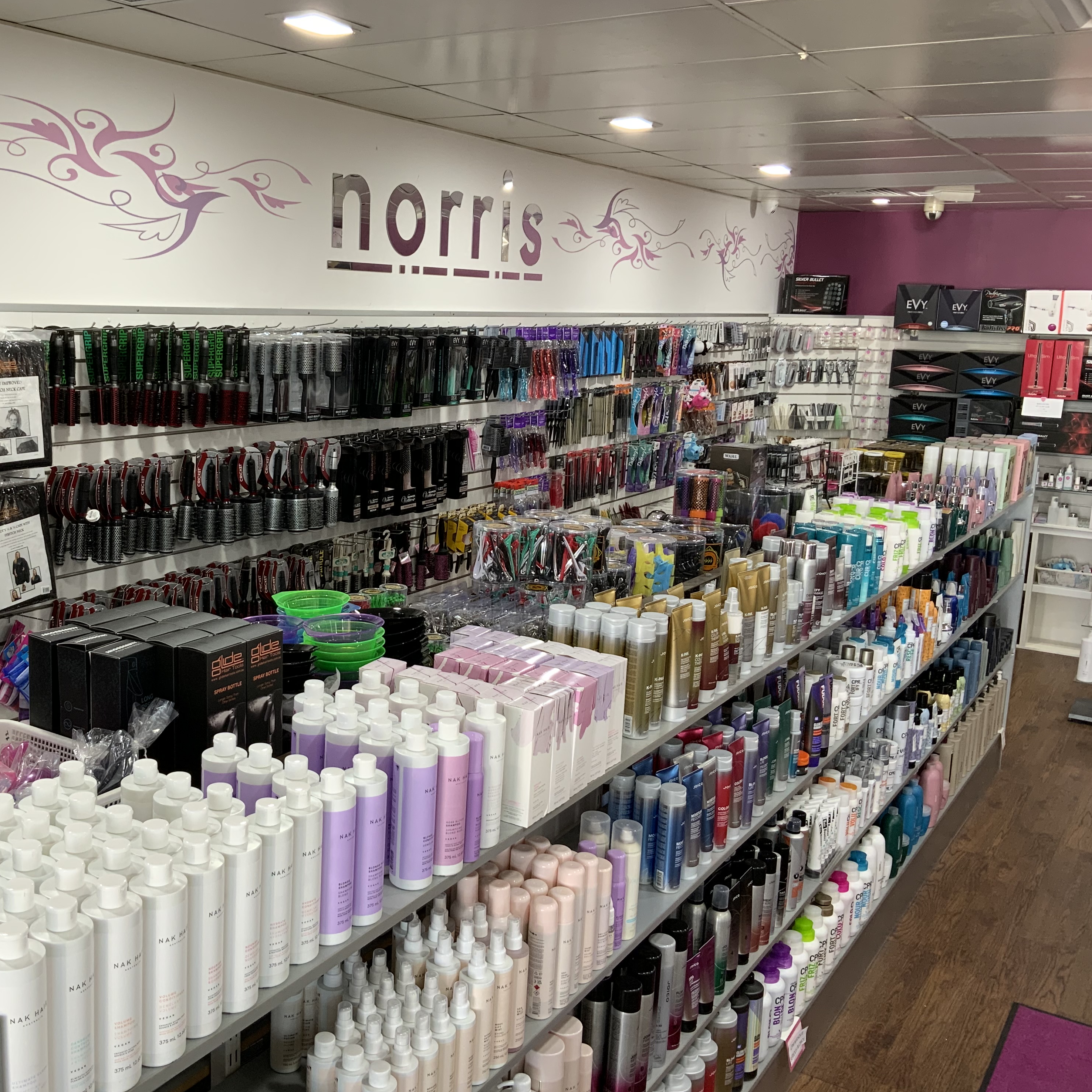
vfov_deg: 47.2
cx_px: 390
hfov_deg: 46.7
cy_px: 545
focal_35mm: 35
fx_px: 1249
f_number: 1.8
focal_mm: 3
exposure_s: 1/100
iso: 40
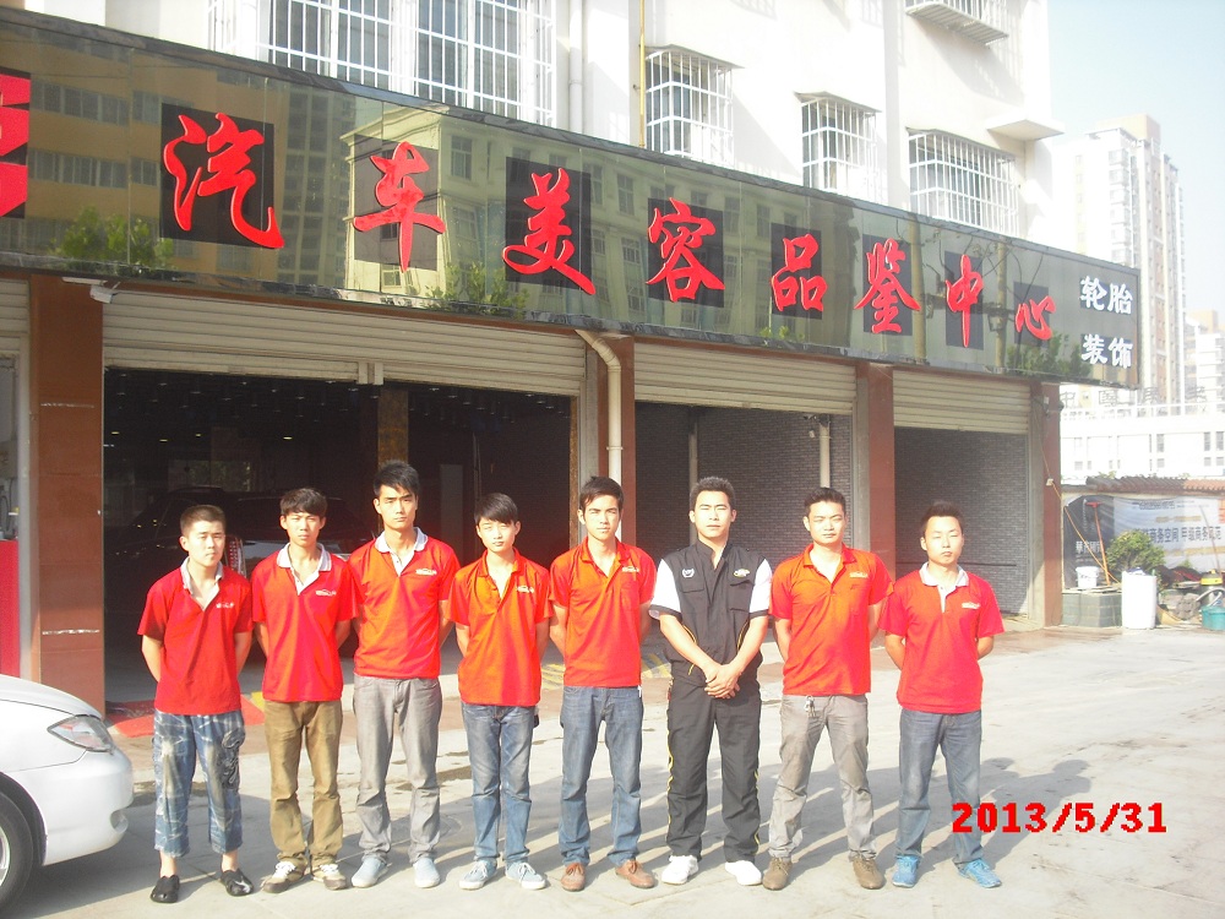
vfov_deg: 37.7
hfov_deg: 49.0
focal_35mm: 38
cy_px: 460
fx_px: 1345
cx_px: 612
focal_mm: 6.2
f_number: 5.6
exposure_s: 1/125
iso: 100
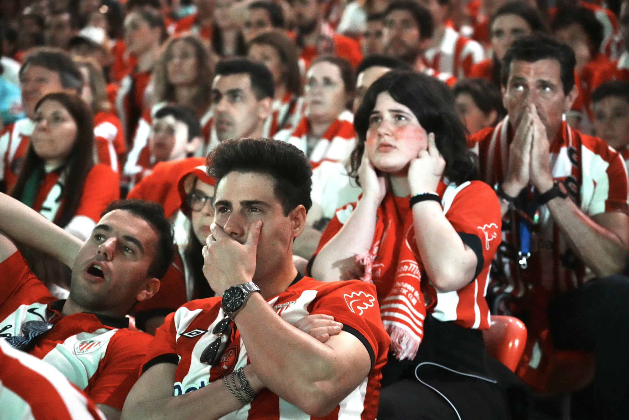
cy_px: 210
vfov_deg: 13.8
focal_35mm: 99
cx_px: 314
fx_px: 1729
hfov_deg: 20.6
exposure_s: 1/90
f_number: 4
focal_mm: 99
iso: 12800
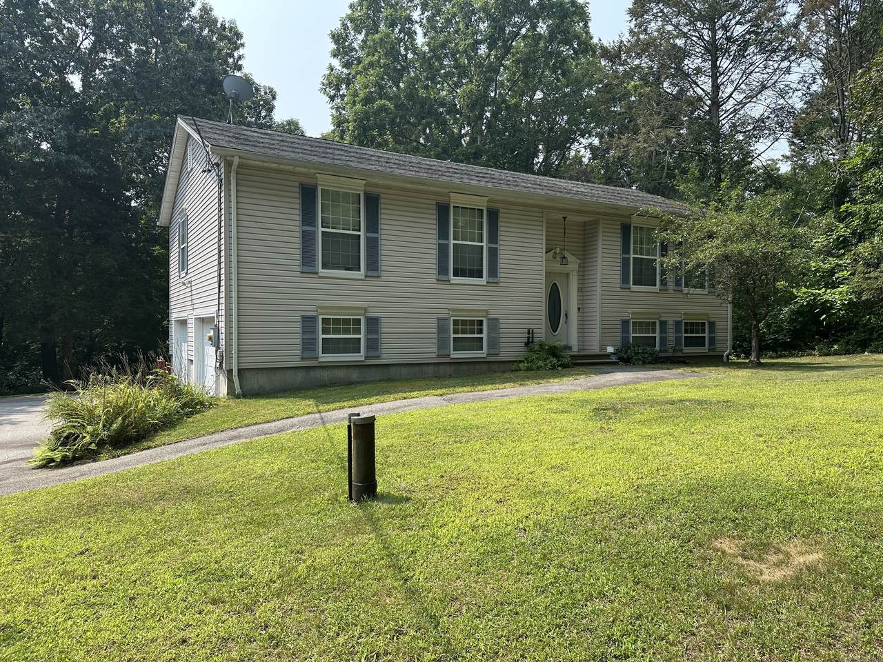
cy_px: 331
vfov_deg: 56.8
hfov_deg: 71.6
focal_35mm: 24
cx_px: 442
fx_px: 612
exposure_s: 1/1779
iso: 80
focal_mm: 6.86
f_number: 1.78
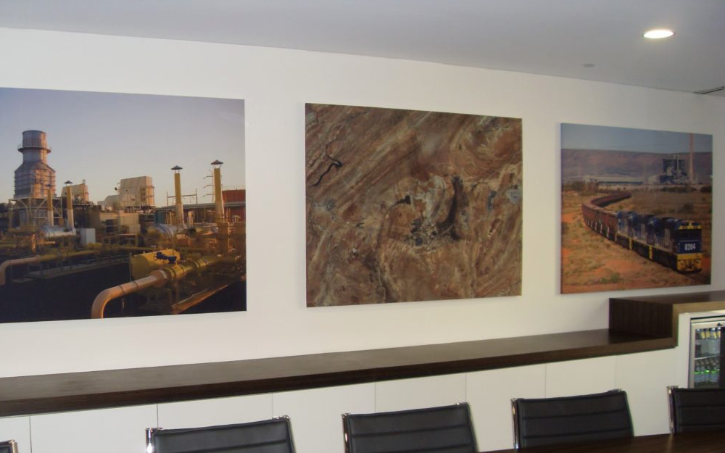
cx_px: 355
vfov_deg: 33.5
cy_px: 277
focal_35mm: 38
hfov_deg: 51.5
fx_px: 751
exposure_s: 1/45
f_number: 2.8
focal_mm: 6.3
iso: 200
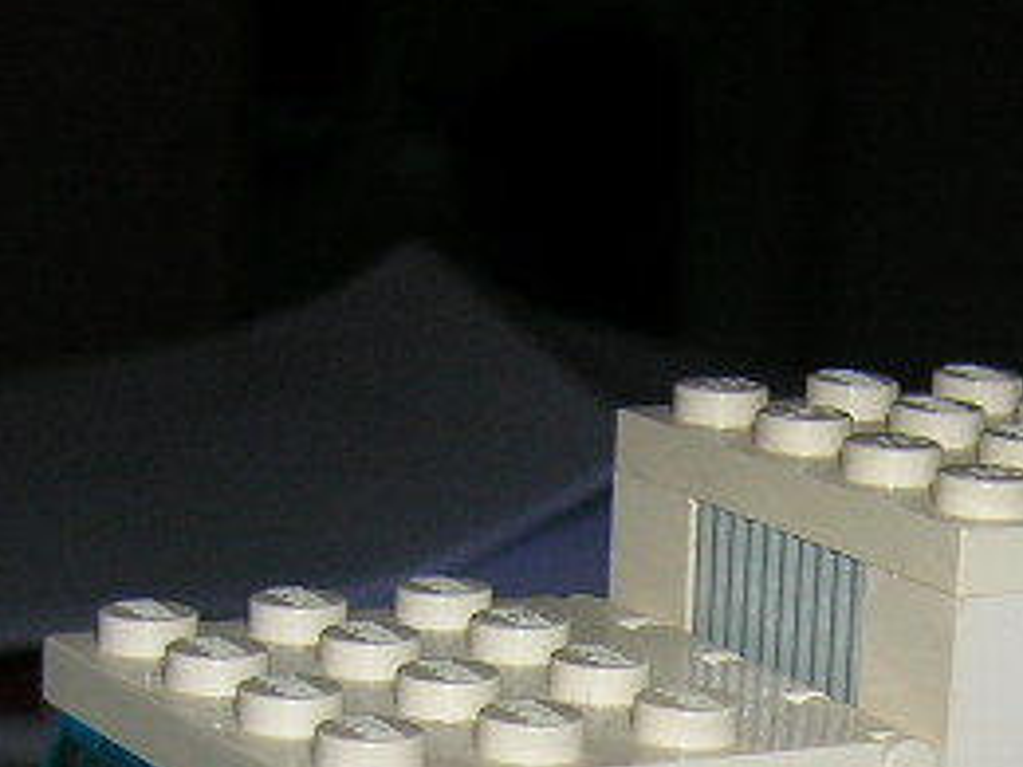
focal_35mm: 134
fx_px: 3960
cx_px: 972
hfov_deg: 14.5
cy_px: 1239
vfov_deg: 10.6
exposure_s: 1/60.1
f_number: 2.9
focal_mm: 5.7
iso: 50
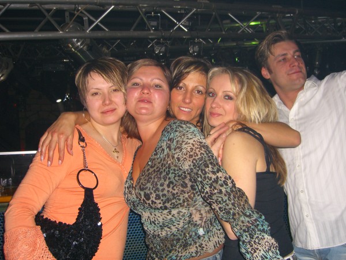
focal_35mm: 38
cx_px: 173
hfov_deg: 49.0
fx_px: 380
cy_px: 130
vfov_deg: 37.7
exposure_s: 1/60
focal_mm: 7.9
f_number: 2.8
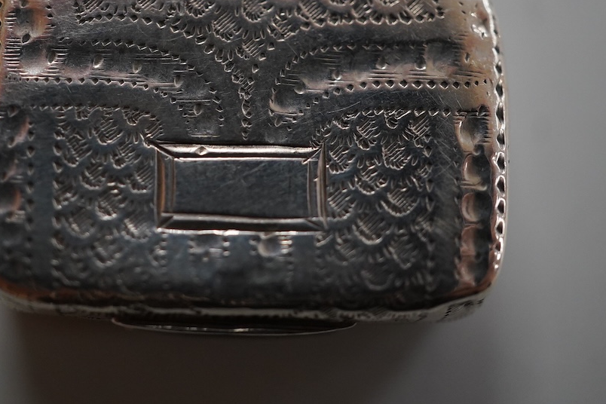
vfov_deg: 21.5
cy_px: 123
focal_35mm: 63
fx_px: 1060
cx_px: 236
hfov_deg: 31.8
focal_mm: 30
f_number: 4.5
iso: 2500
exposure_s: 1/400
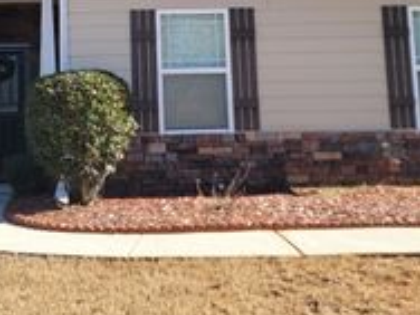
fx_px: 777
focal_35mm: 64
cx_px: 112
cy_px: 8
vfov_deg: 22.2
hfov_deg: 29.8
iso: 16
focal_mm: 6.7
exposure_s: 1/407
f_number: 1.8
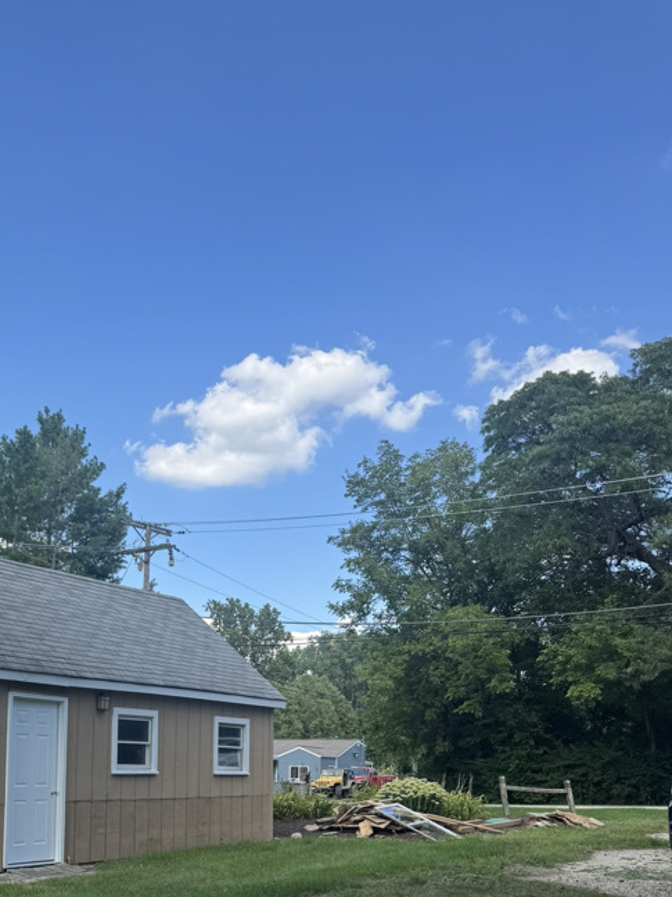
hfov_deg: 36.8
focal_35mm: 38
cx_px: 165
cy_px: 689
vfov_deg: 46.9
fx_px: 984
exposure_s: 1/1980
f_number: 1.78
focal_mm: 6.76
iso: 80
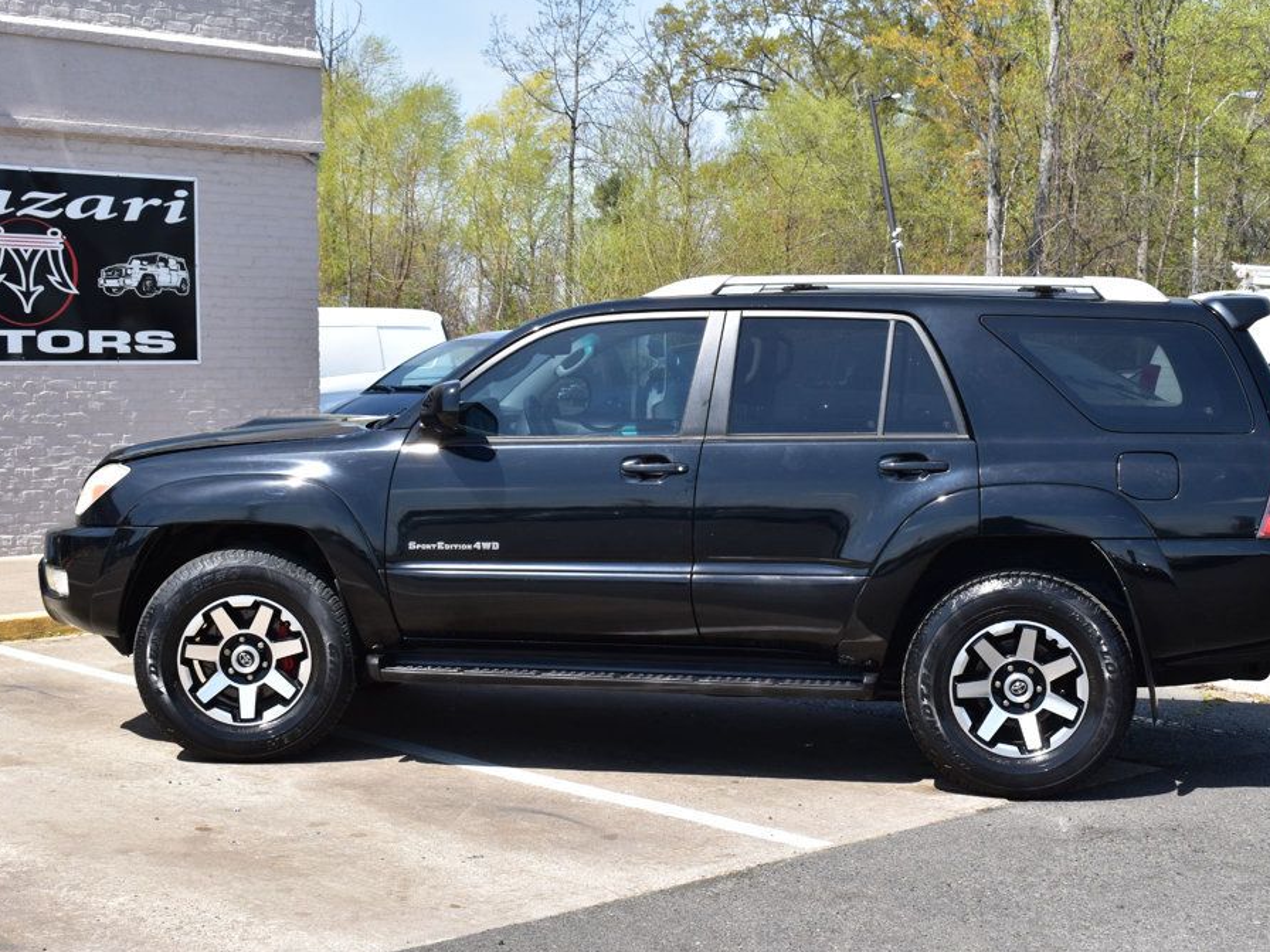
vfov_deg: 26.1
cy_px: 475
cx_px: 716
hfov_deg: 34.3
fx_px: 2055
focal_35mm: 56
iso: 400
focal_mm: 34
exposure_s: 1/400
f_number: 11
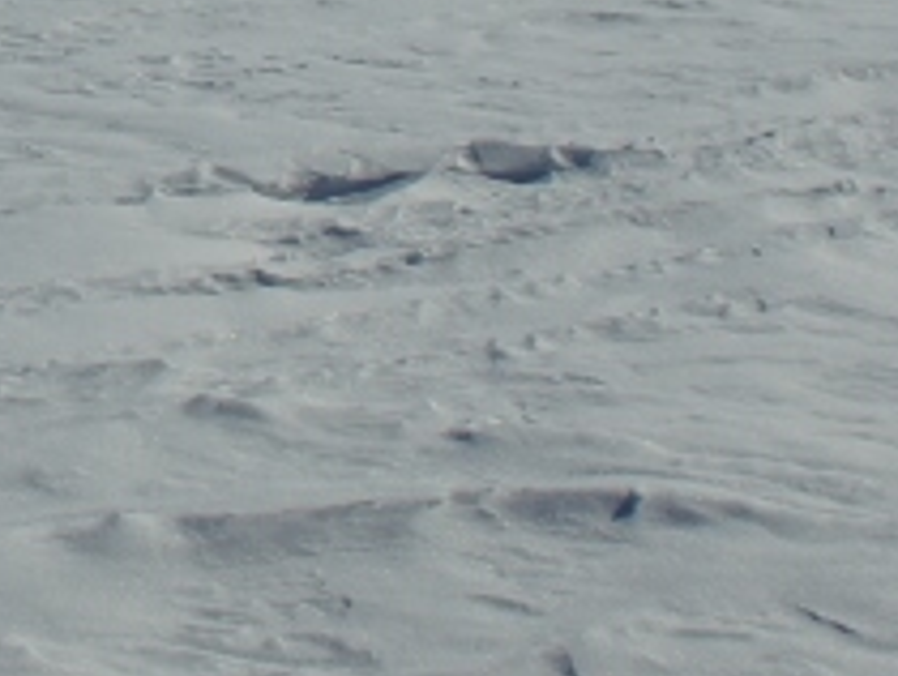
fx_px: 4987
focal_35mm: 192
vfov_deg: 7.5
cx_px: -641
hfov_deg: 9.8
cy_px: -560
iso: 100
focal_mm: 28
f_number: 13
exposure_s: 1/200
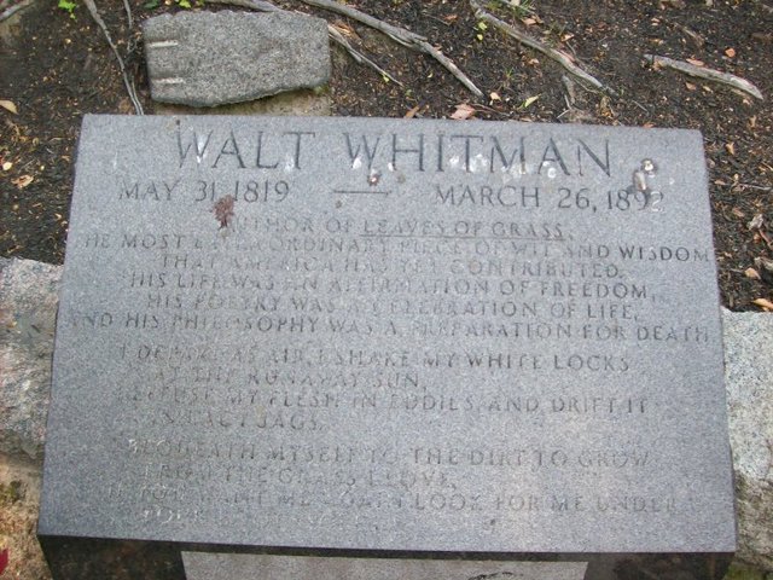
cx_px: 386
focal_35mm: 36
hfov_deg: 51.4
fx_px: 804
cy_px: 290
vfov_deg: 39.7
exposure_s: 1/128
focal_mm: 6
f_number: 2.7
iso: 156
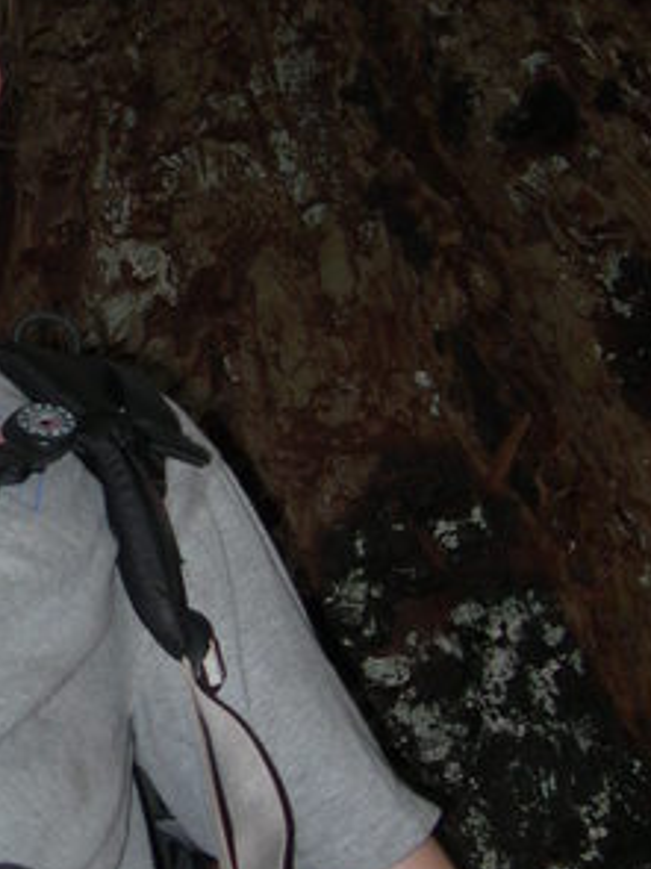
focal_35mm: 103
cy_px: 247
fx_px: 2585
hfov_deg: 13.9
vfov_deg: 19.0
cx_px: -138
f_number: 2.8
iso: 50
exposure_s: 1/60.1
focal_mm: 7.8
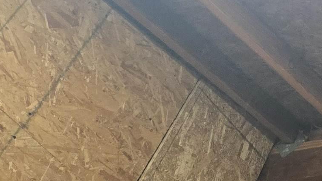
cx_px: 651
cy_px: 13
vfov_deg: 11.8
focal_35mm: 102
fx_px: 871
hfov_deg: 16.1
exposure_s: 1/120
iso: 640
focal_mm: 5.4
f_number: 1.8
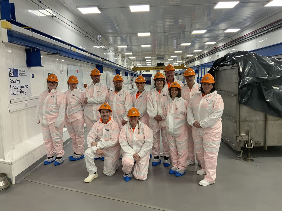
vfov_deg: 48.2
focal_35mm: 29
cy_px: 106
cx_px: 141
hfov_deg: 61.7
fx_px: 236
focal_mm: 3
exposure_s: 1/50
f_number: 1.8
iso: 50
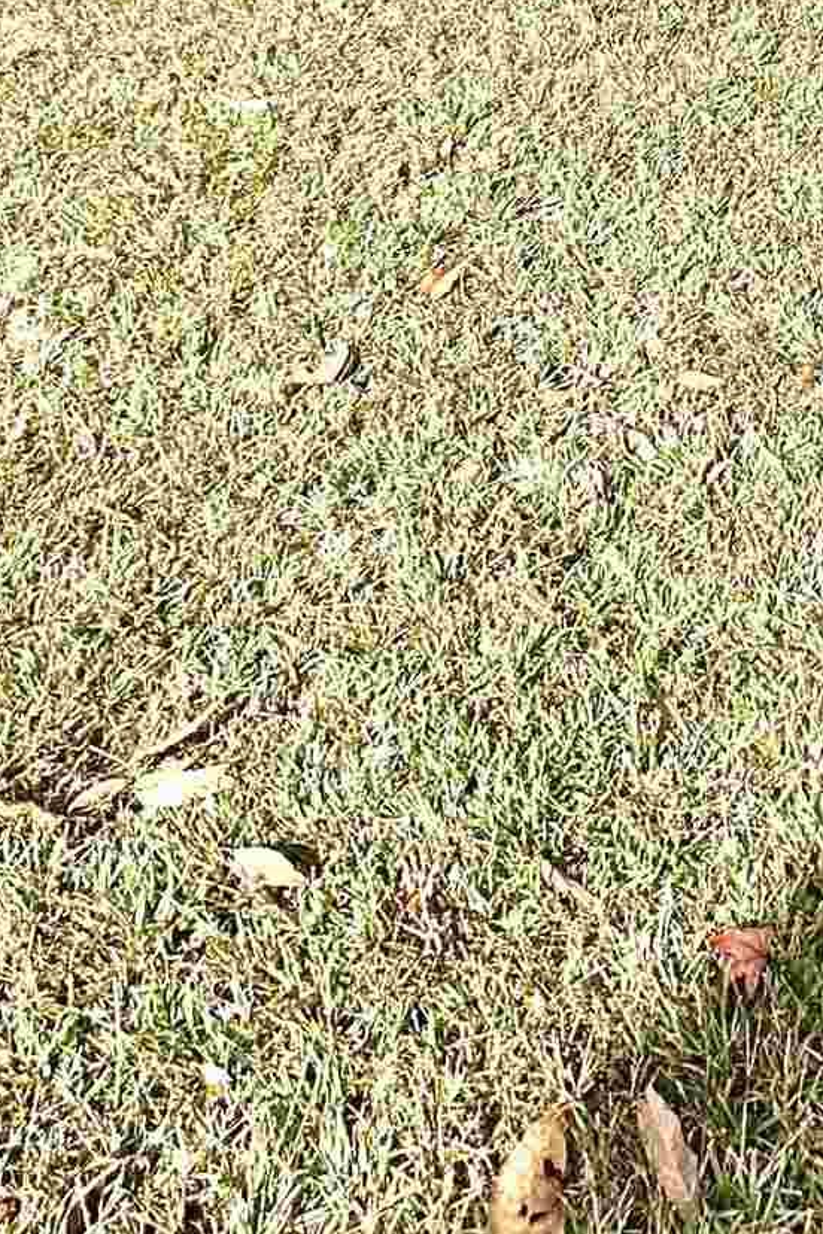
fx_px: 1852
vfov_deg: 30.7
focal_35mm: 54
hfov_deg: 24.9
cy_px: -280
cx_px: 564
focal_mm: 2.22
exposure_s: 1/1276
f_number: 2.2
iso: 50
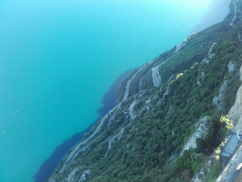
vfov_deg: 45.4
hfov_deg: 58.4
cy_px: 91
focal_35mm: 31
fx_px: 217
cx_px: 121
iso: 50
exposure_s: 1/100
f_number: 2.2
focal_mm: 3.3
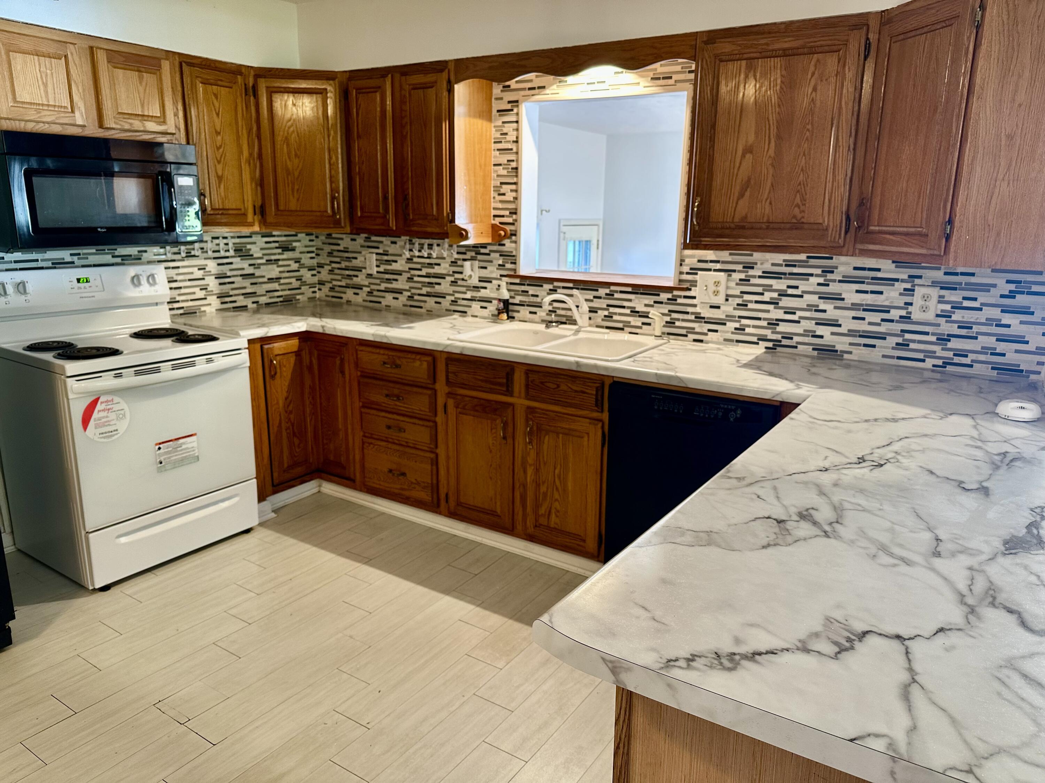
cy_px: 392
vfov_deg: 56.8
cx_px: 522
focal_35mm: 24
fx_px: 725
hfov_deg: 71.6
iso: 160
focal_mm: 6.86
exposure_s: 1/60
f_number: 1.78
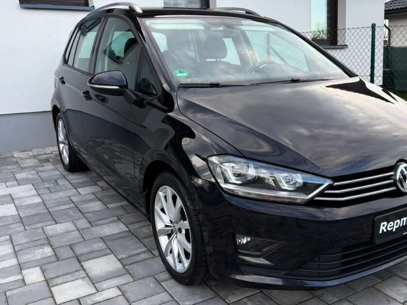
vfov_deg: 38.6
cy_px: 159
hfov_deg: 49.5
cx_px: 260
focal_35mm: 37
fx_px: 435
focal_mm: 5.96
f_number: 1.6
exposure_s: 1/121
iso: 40
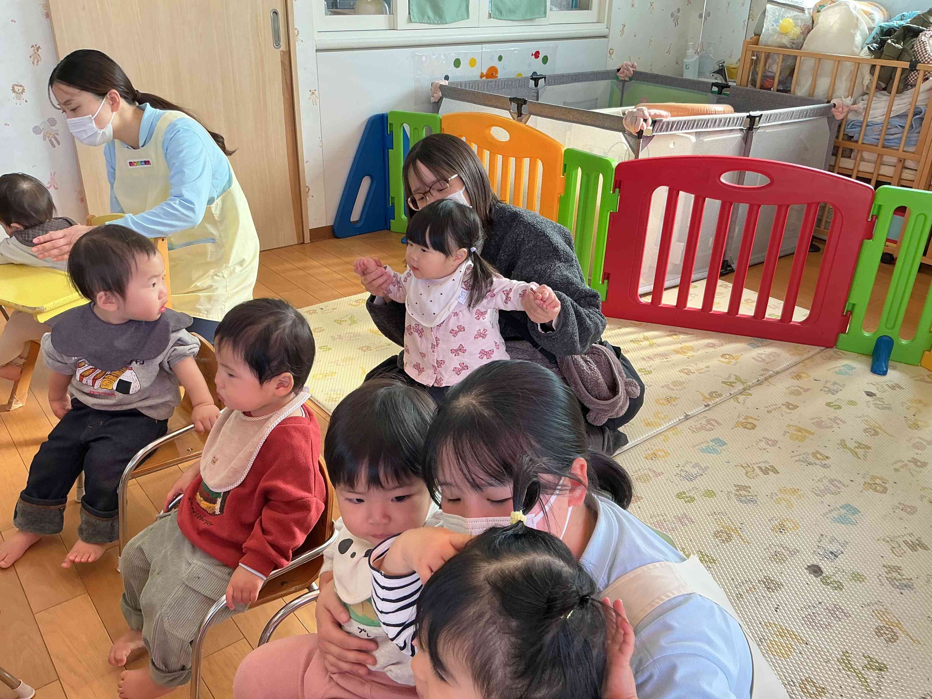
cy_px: 350
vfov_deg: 48.2
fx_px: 781
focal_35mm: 29
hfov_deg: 61.7
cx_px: 466
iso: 32
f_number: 1.8
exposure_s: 1/120
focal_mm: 3
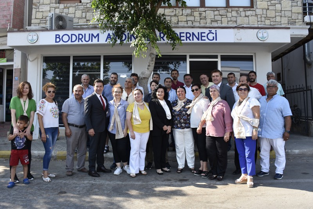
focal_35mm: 27
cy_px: 104
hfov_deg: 67.4
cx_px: 156
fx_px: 235
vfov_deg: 47.9
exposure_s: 1/160
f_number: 7.1
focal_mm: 18
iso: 160
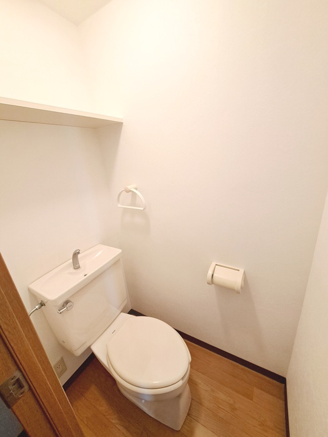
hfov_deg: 89.9
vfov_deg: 106.2
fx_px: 164
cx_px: 164
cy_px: 218
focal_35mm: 13
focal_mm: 1.74
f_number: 2.2
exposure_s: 1/50
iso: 160
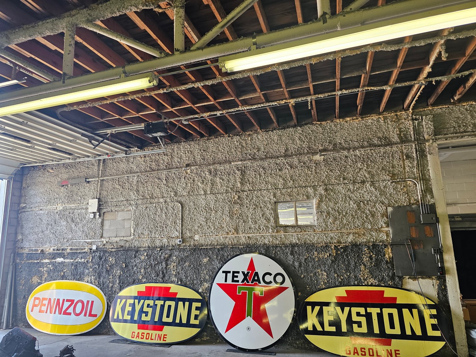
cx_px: 238
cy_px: 178
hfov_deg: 73.9
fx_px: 316
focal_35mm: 23
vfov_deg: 58.9
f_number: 1.7
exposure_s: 1/60
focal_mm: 6.3
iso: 125
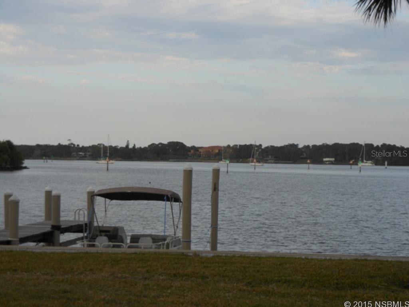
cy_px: 154
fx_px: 898
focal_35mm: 76
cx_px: 204
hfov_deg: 25.6
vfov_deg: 19.4
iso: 80
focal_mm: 13.6
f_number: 4.4
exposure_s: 1/200
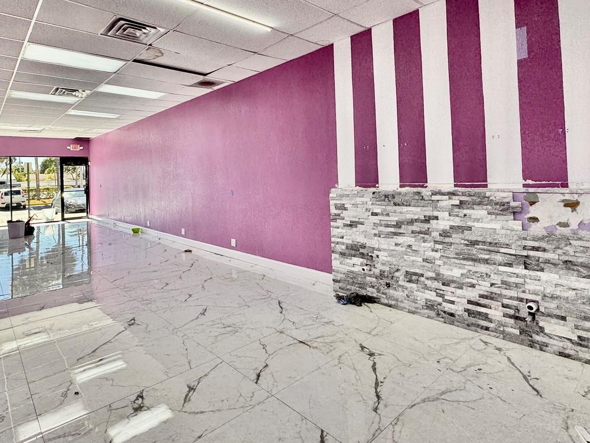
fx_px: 341
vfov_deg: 65.1
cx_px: 236
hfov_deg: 80.8
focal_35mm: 20
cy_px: 170
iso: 40
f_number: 2.2
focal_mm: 2.22
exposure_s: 1/148
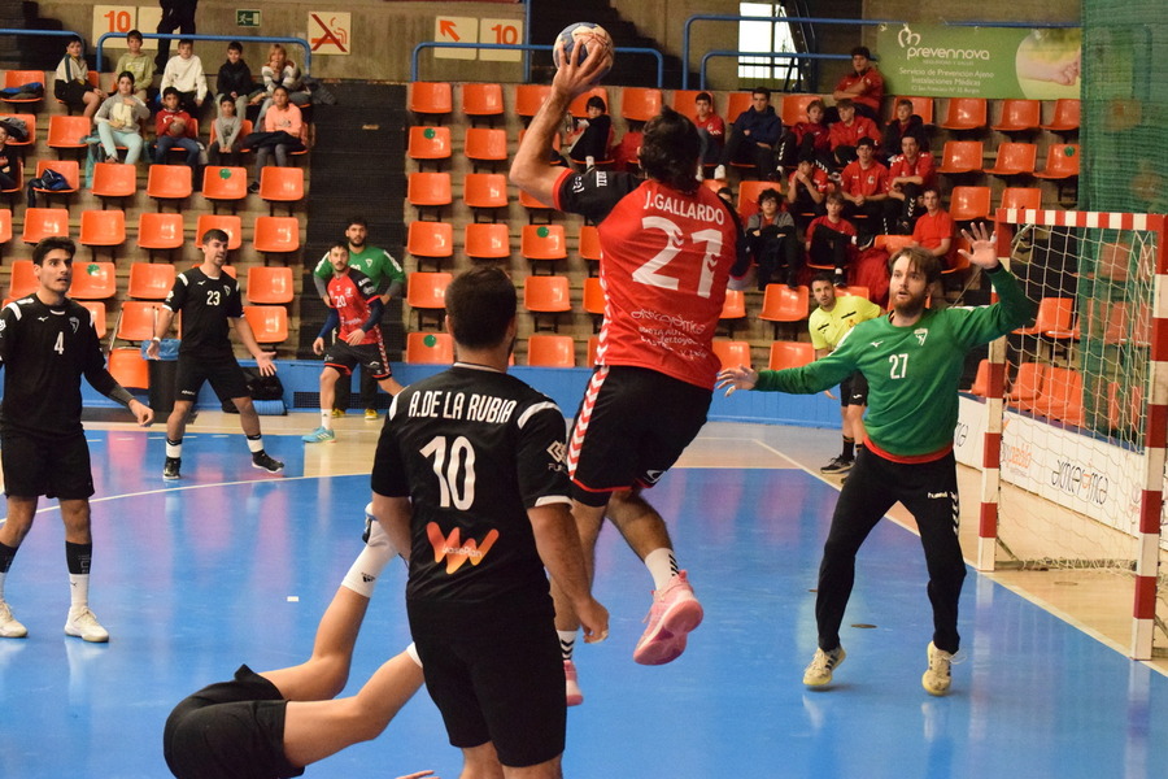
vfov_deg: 16.6
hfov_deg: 24.6
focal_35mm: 82
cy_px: 390
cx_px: 584
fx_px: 2676
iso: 12800
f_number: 6.3
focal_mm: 55
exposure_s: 1/1000
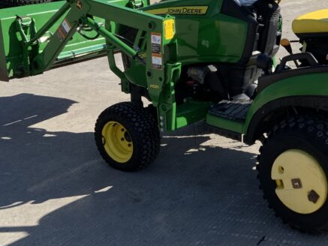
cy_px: 25
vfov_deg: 21.2
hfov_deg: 27.4
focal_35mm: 68
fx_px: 645
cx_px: 300
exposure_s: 1/1144
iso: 16
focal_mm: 3
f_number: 1.8
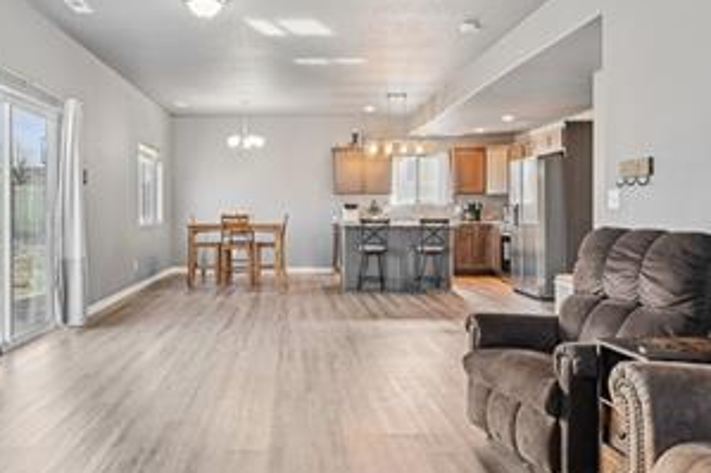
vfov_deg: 43.4
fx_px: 592
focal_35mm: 30
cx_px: 273
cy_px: 193
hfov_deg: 61.2
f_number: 13
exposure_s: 1/4
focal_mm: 14
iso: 400
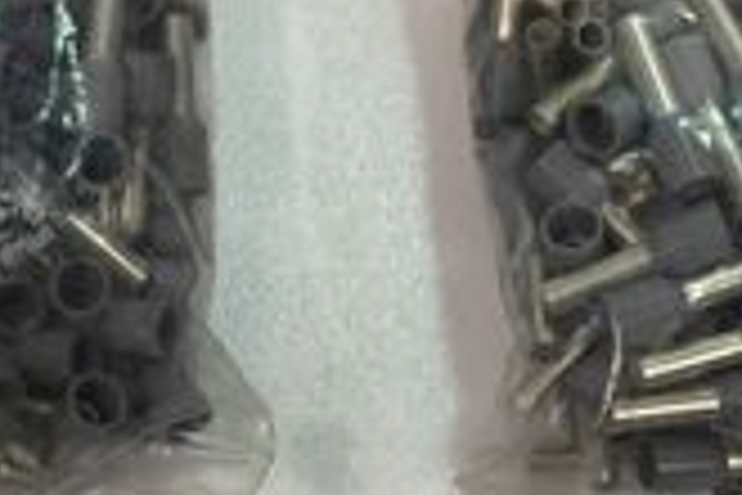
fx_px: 2411
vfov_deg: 11.6
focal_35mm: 117
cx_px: 243
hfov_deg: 17.4
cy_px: 63
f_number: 2.2
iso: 50
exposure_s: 1/100
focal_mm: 4.15
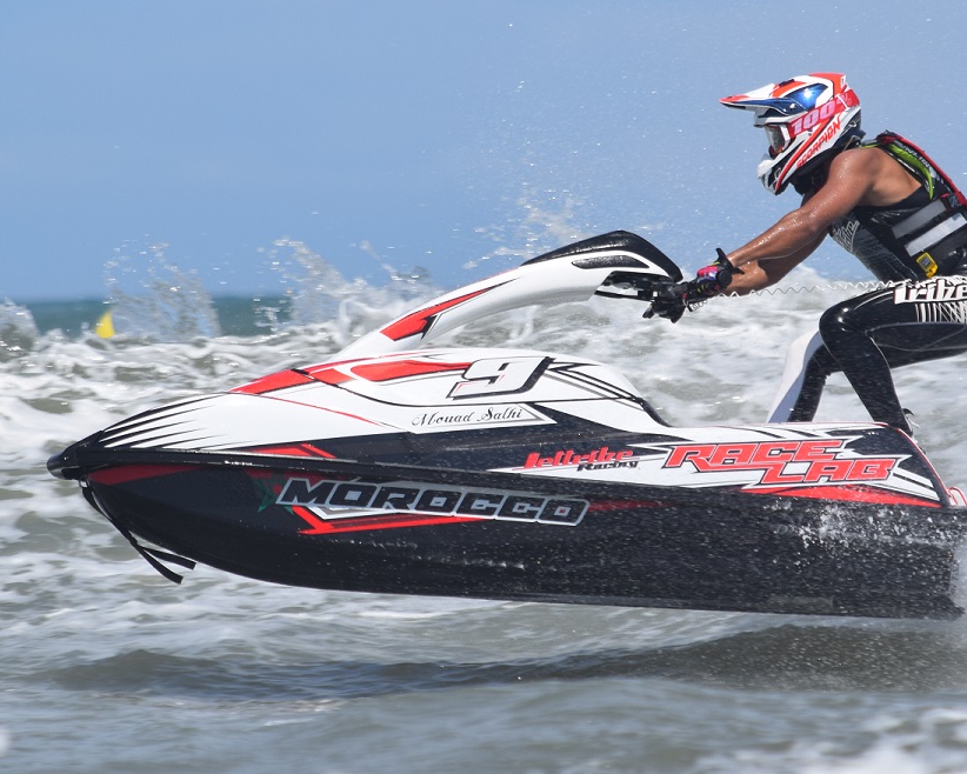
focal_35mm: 770
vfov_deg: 2.0
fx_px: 22042
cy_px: 364
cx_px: 520
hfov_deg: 2.5
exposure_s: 1/1000
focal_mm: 300
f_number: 8
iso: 200
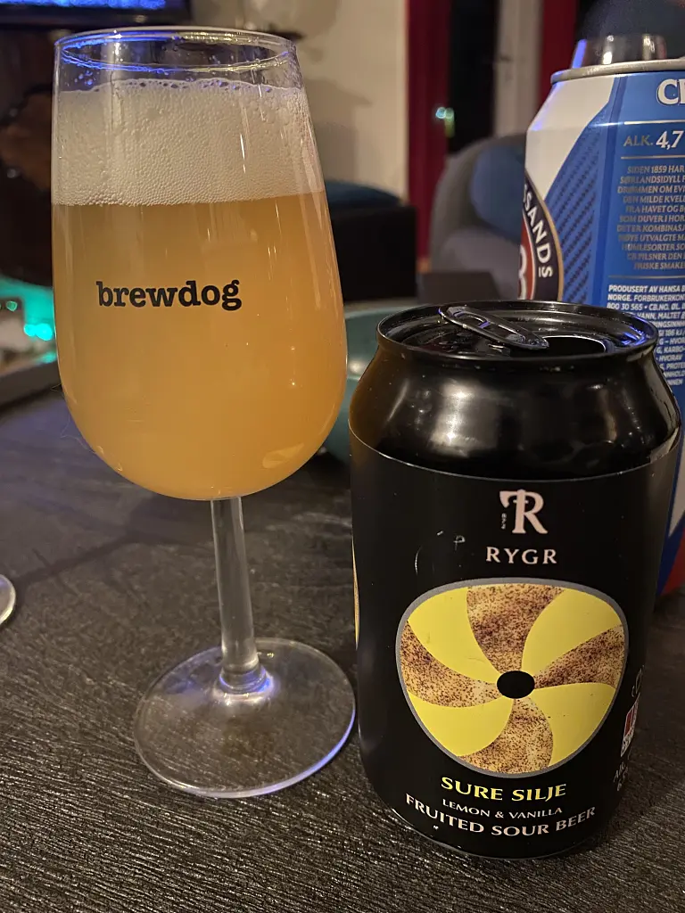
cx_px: 342
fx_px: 686
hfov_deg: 53.1
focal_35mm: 26
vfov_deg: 67.3
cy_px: 456
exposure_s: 1/8
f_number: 1.8
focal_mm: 4.25
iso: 500
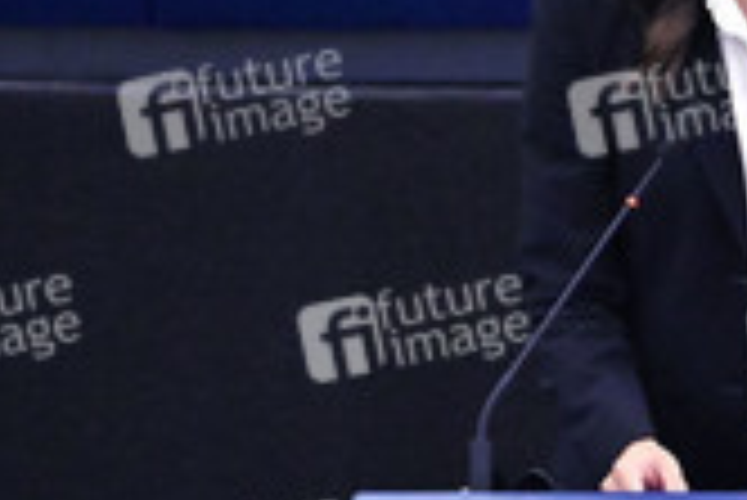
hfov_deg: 1.3
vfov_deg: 0.8
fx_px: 33789
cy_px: 216
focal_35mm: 1627
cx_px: 745
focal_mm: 600
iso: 12800
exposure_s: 1/1000
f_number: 6.3
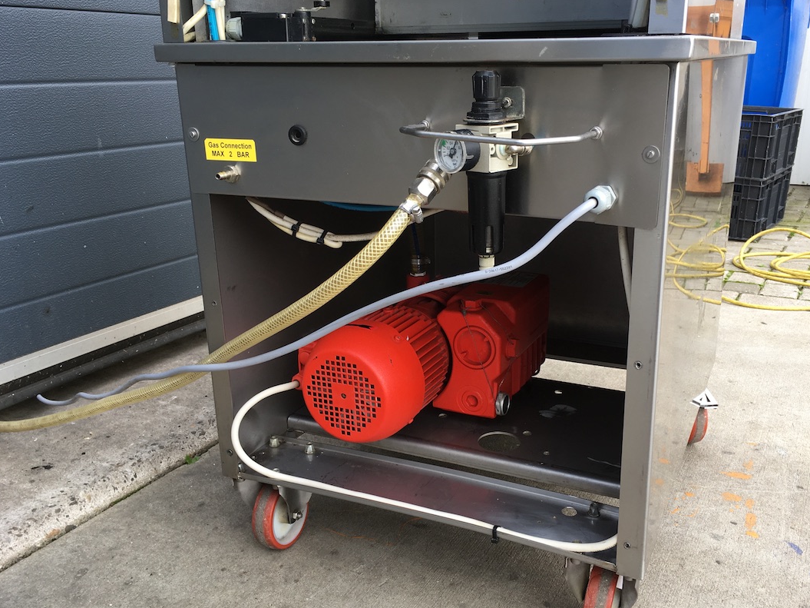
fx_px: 772
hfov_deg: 55.3
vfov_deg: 42.9
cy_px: 318
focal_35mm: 33
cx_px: 441
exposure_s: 1/100
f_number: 2.2
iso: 25
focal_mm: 4.15
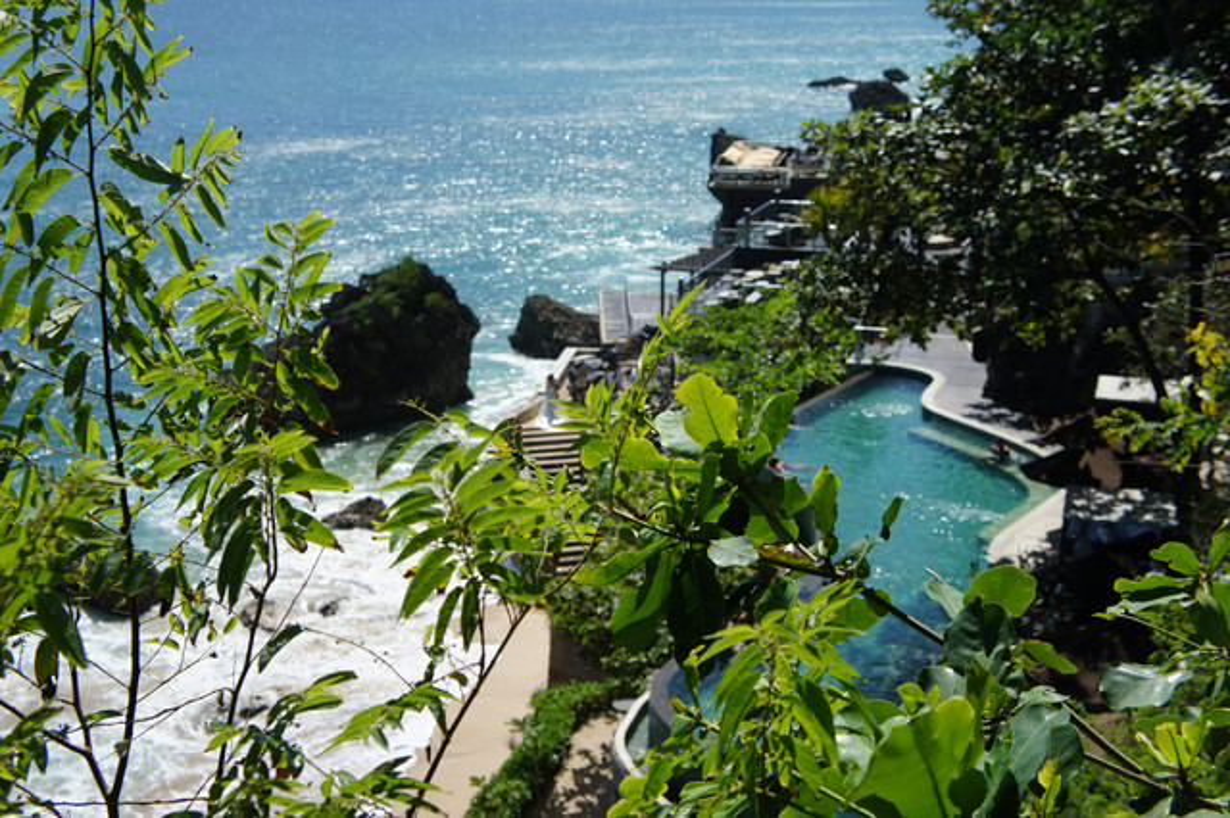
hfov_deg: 40.0
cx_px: 615
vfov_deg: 27.2
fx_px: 1690
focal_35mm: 50
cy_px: 409
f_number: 5.6
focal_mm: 33
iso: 200
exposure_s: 1/1000
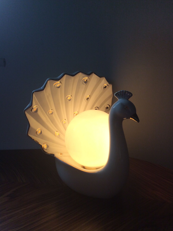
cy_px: 118
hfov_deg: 42.9
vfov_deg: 55.4
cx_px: 88
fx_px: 220
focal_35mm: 33
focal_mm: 3.3
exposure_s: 1/100
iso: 64
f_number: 2.4
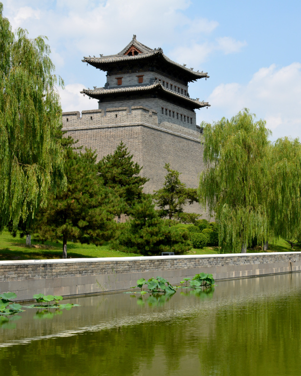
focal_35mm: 64
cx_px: 255
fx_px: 713
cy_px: 187
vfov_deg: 29.6
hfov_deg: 23.4
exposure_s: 1/250
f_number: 8
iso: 110
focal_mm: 30
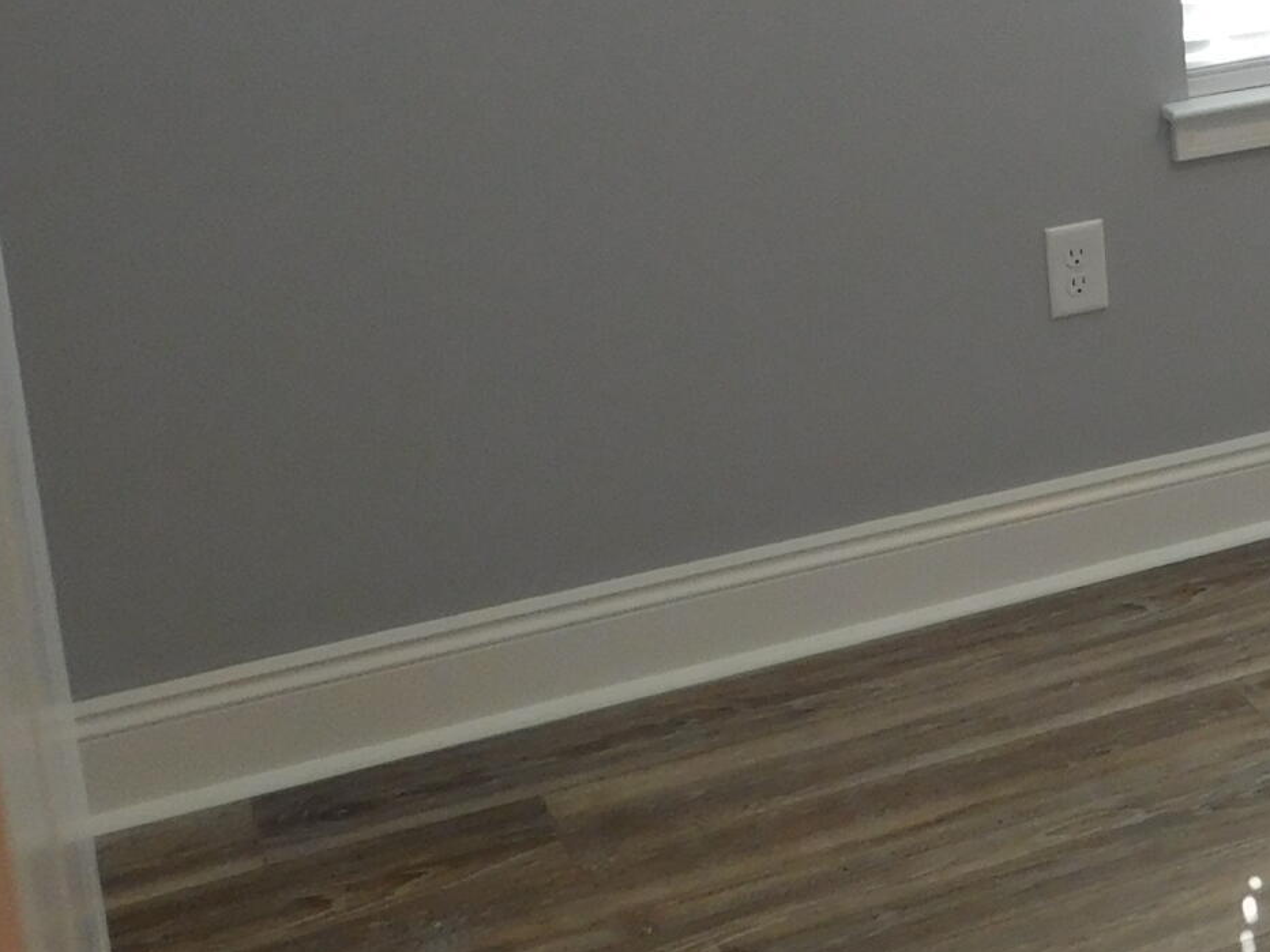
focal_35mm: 74
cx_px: 1924
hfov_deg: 21.8
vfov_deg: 19.3
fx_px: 2715
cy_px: -5
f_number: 3
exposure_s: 1/80
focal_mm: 4
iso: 125
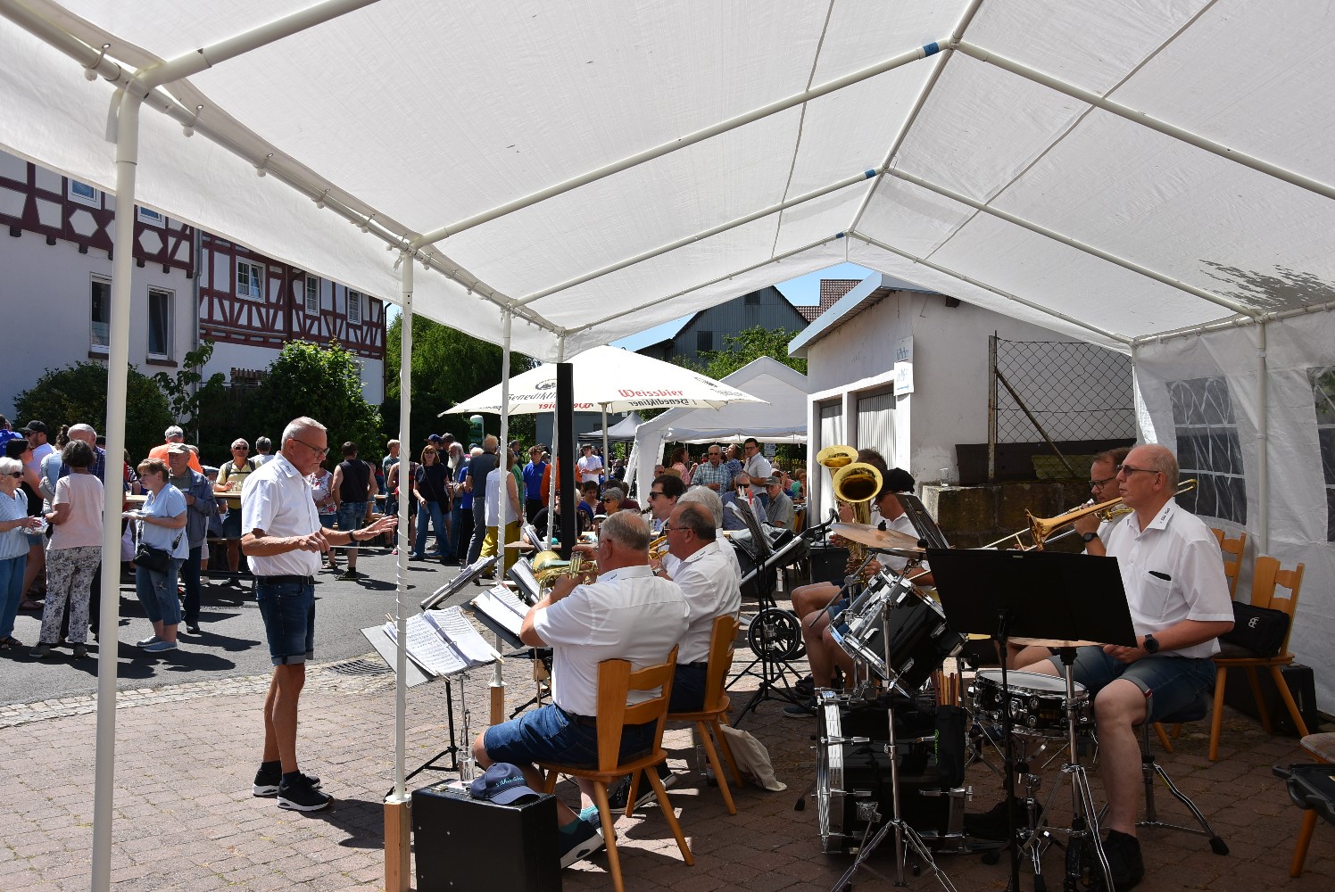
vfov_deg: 41.8
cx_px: 668
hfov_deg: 59.5
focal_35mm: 32
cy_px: 446
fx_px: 1169
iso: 180
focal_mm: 21
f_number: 8
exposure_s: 1/500
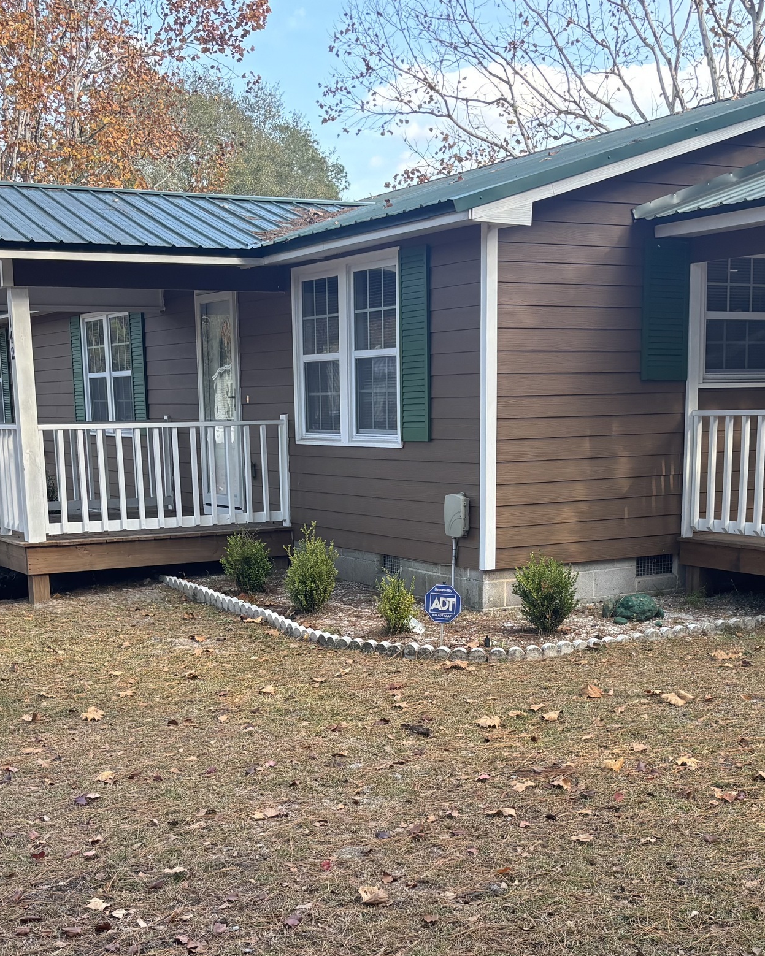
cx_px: 396
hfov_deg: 30.2
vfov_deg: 36.6
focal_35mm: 50
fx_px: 1415
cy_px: 692
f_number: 1.6
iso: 40
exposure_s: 1/222
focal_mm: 5.96
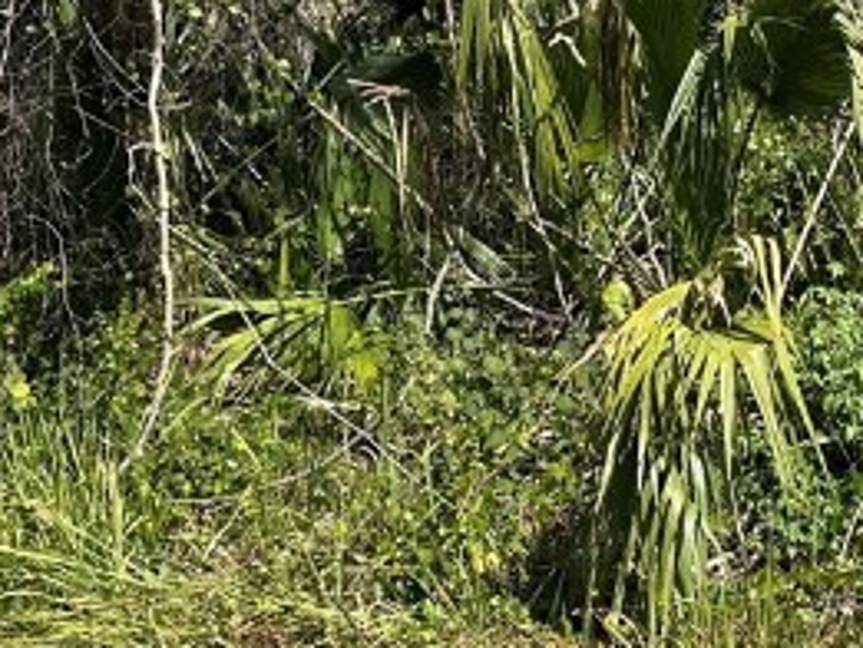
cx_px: 546
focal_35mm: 94
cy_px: 241
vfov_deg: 15.7
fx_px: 2345
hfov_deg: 20.8
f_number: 1.78
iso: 80
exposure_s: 1/2525
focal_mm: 6.86
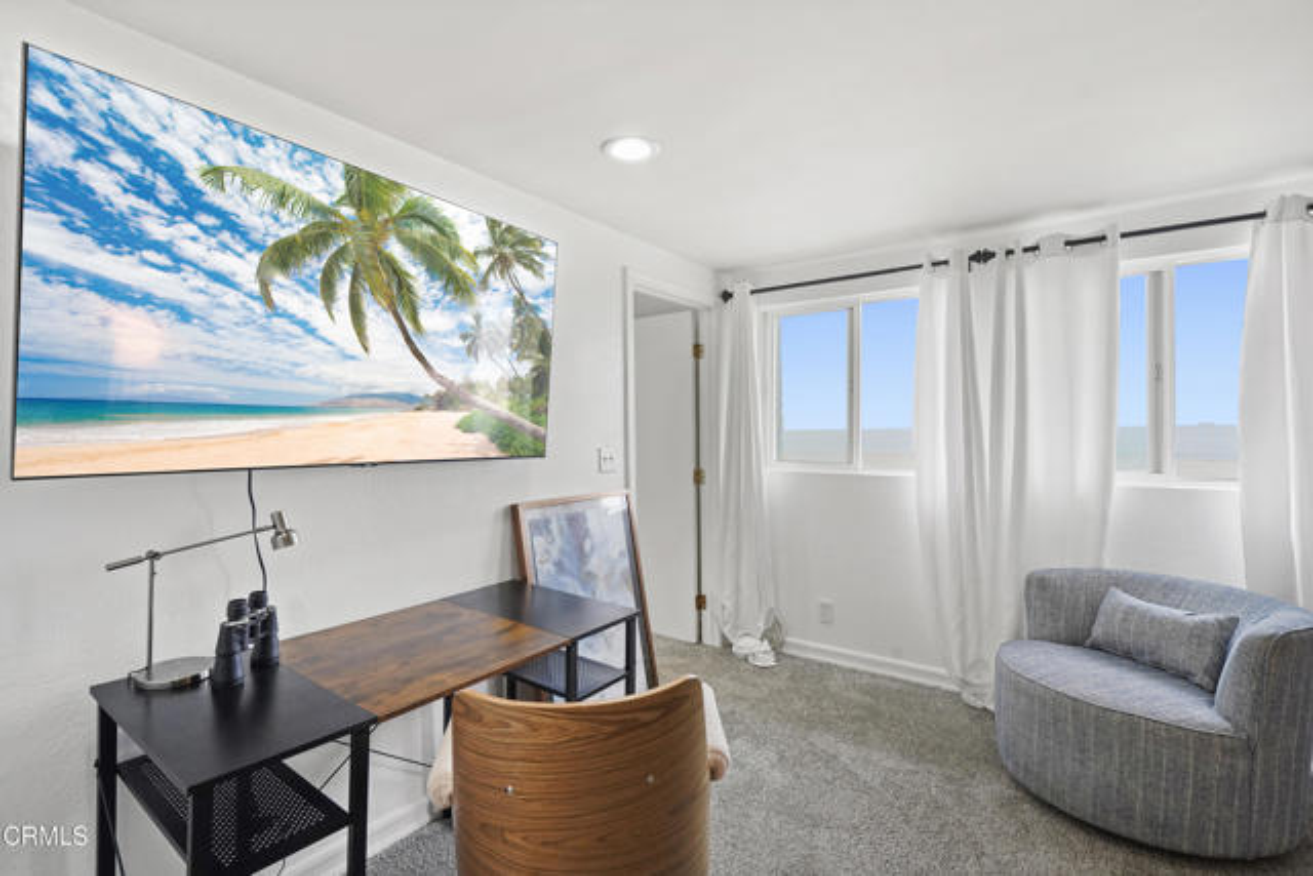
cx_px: 656
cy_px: 438
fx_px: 584
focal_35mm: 16
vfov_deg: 73.8
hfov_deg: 96.7
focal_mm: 16
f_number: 9
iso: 1600
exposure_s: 1/30
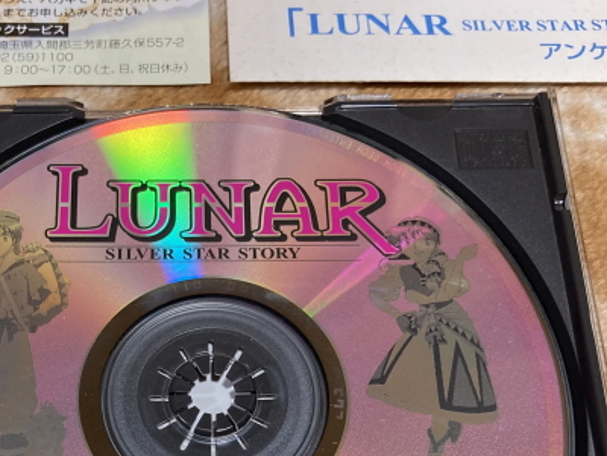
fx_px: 982
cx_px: 199
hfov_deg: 34.0
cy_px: 418
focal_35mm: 56
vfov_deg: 25.2
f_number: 1.8
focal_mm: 3.99
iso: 125
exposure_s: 1/50
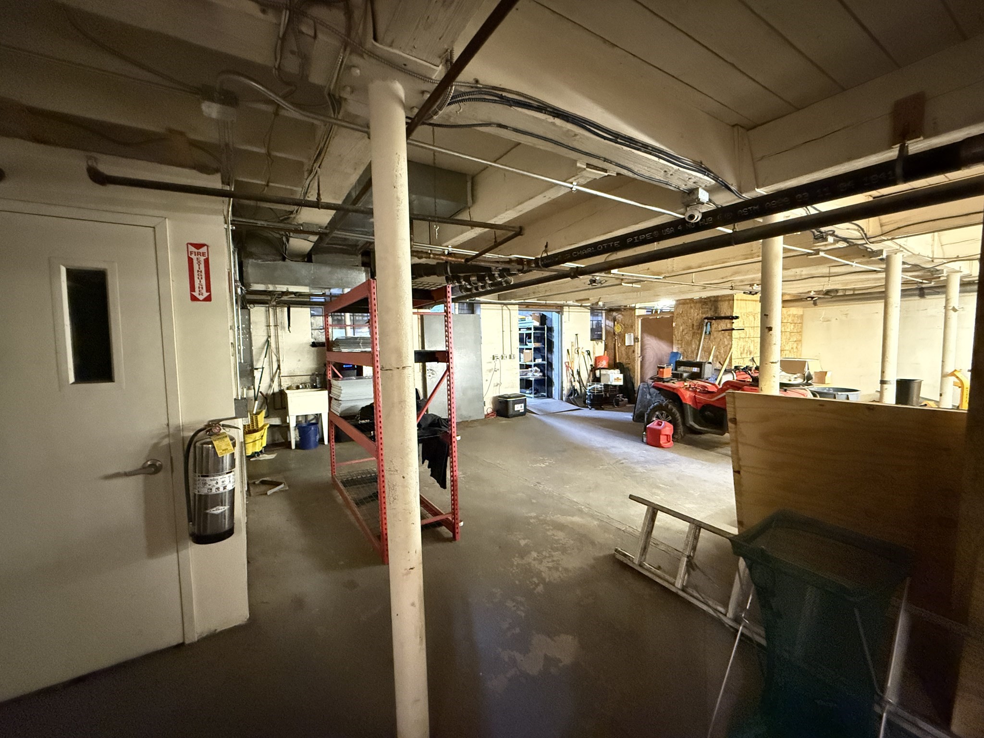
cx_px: 492
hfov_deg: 102.1
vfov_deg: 85.7
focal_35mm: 14
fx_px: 398
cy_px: 369
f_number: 2.2
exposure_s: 1/20
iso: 2500
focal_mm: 2.22
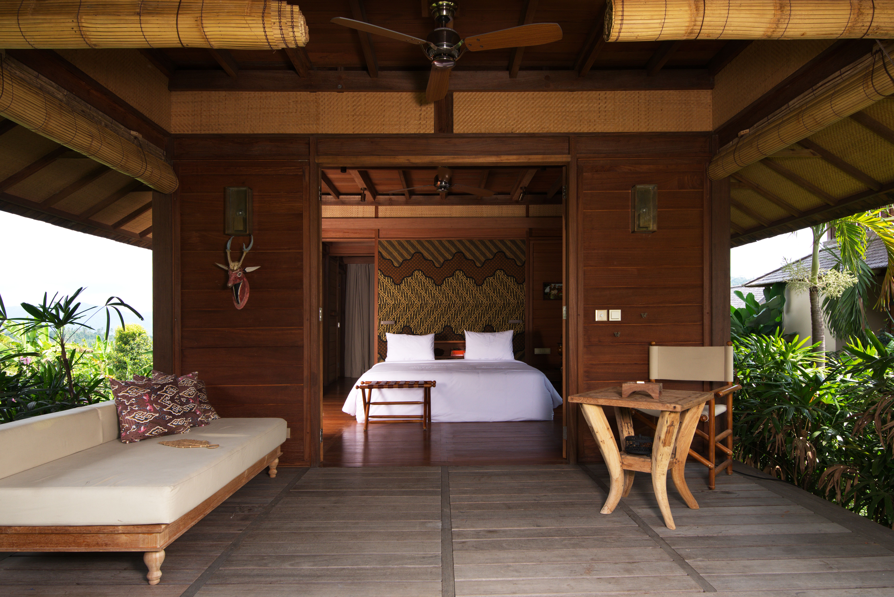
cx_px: 447
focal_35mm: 22
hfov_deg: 78.6
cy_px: 298
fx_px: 546
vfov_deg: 57.3
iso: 320
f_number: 10
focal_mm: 22
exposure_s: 1/125
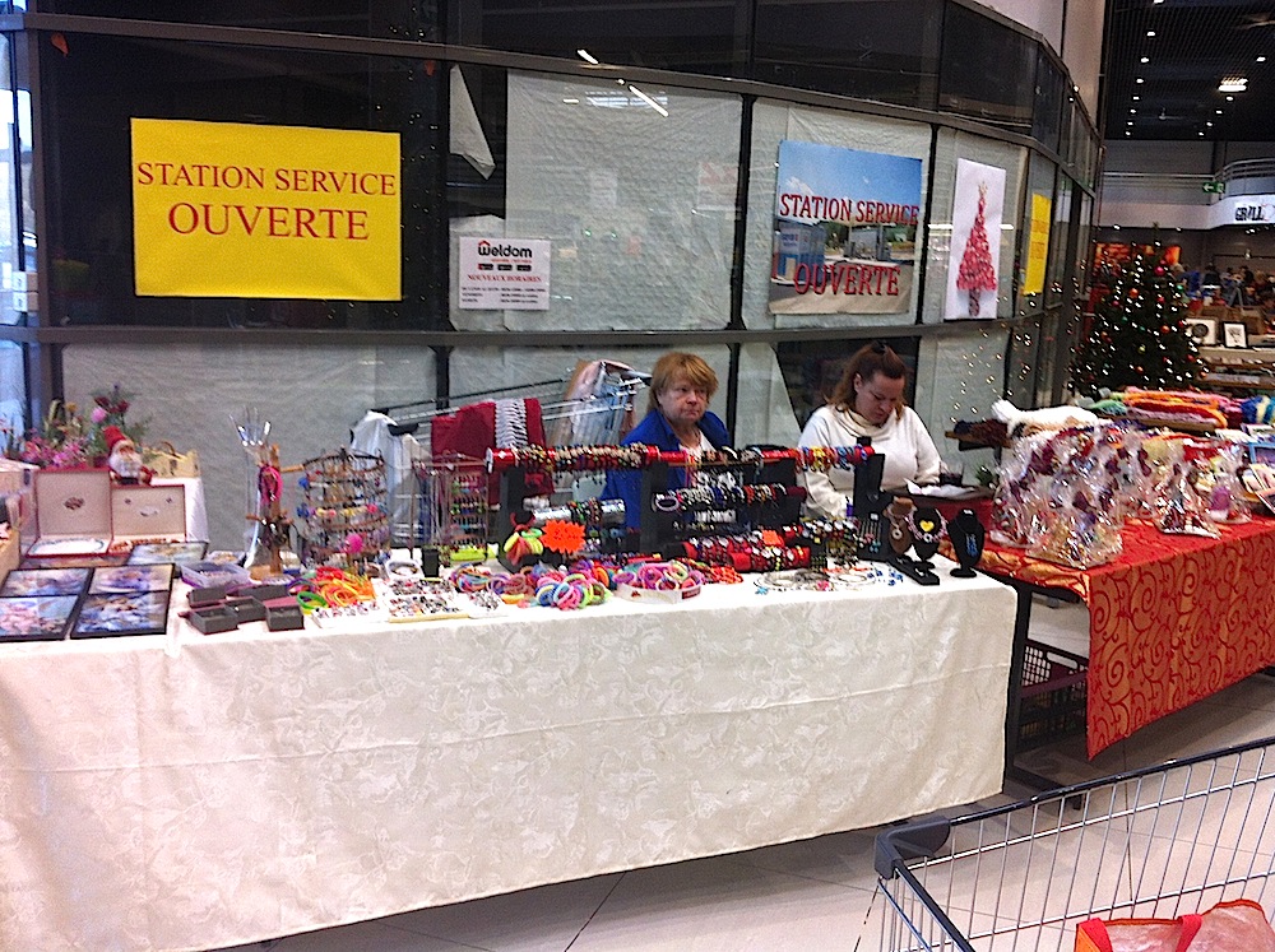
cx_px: 638
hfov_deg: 52.7
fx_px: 1287
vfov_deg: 40.6
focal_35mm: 35
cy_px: 476
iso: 80
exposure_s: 1/30
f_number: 2.8
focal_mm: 3.85
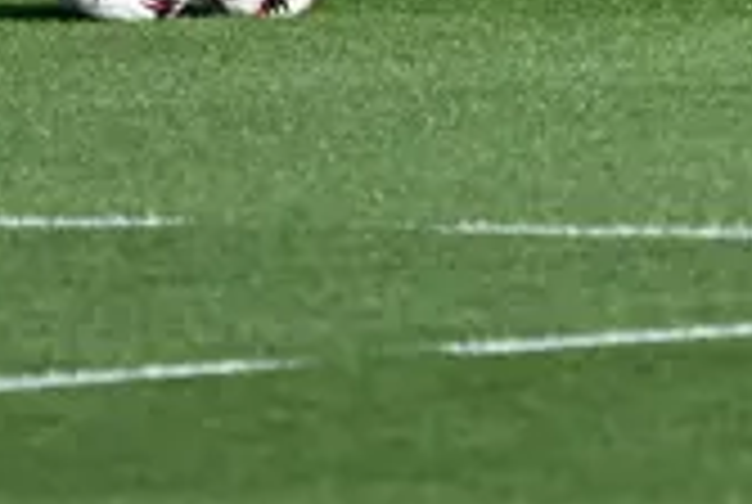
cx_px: 1396
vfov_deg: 0.4
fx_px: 69788
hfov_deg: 0.6
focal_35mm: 3335
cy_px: -819
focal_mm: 400
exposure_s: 1/3200
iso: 200
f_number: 3.2
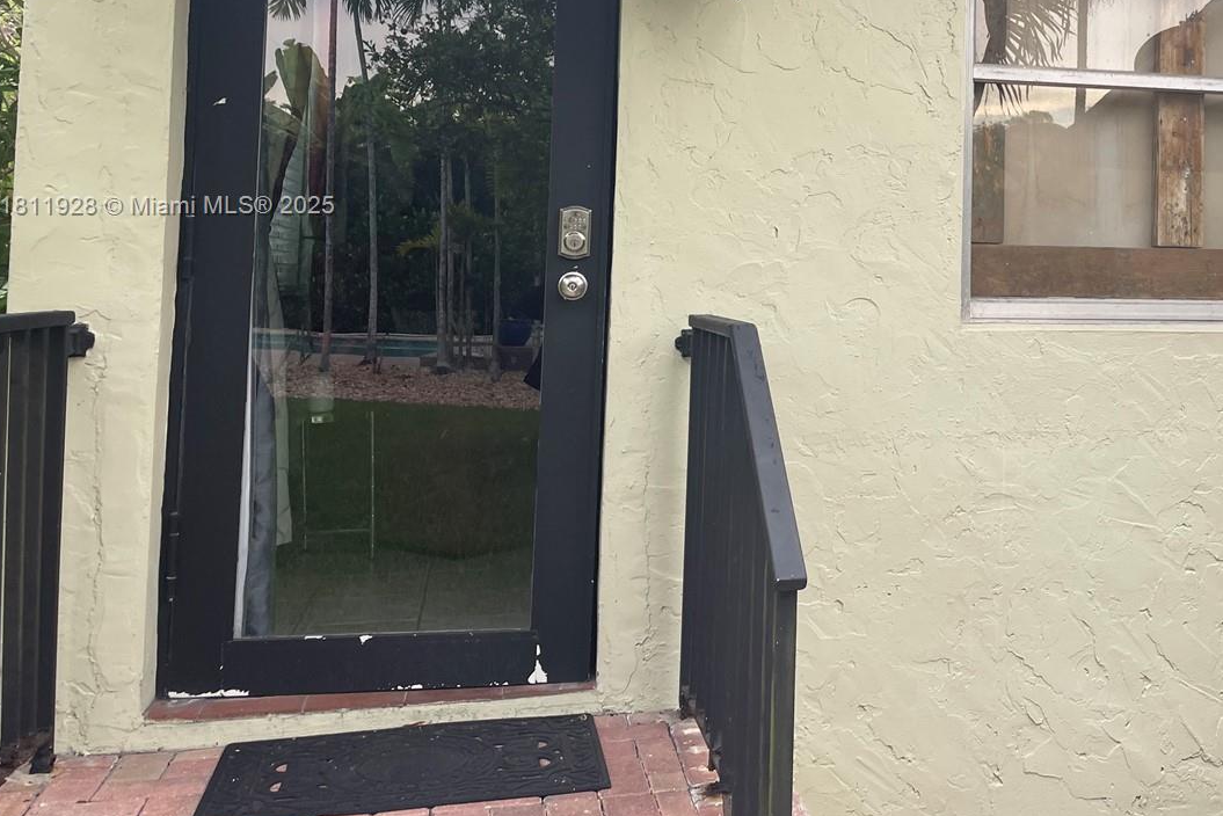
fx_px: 1393
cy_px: 207
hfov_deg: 46.0
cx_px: 891
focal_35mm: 41
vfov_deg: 32.1
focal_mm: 4.2
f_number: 1.6
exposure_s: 1/121
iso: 40
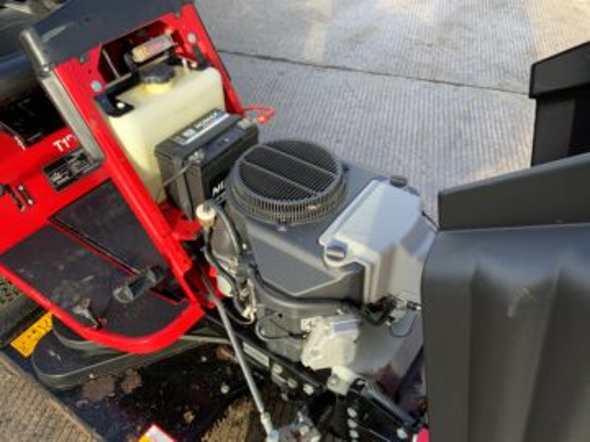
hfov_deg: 61.7
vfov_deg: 48.2
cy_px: 221
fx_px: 494
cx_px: 295
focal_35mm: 29
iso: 16
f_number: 1.8
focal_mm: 3
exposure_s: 1/177
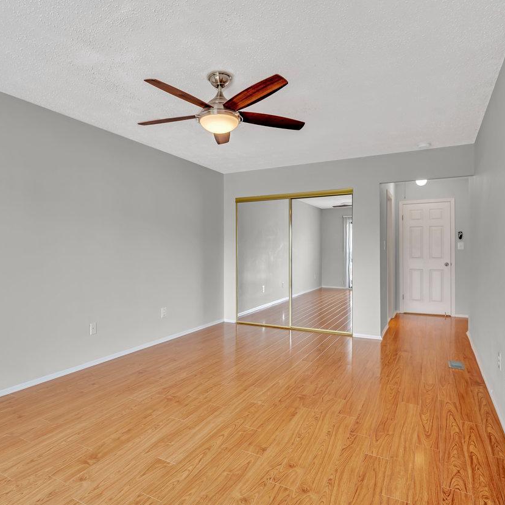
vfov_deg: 72.1
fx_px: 347
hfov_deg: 71.9
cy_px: 254
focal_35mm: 21
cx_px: 221
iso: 320
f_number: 5.6
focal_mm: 16
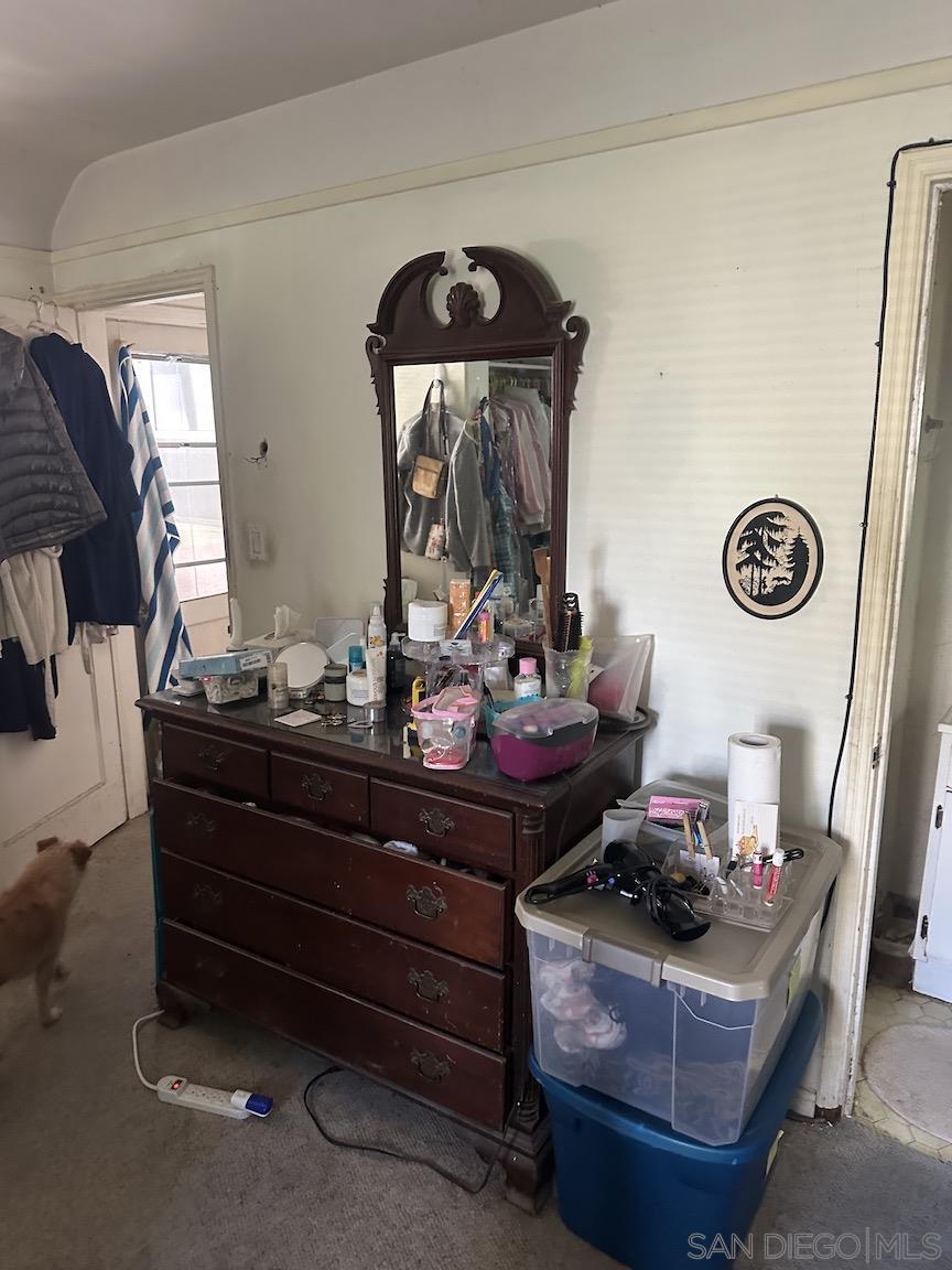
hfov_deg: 56.8
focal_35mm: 24
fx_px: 880
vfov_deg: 71.6
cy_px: 635
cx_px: 476
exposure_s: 1/60
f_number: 1.78
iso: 640
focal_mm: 6.86
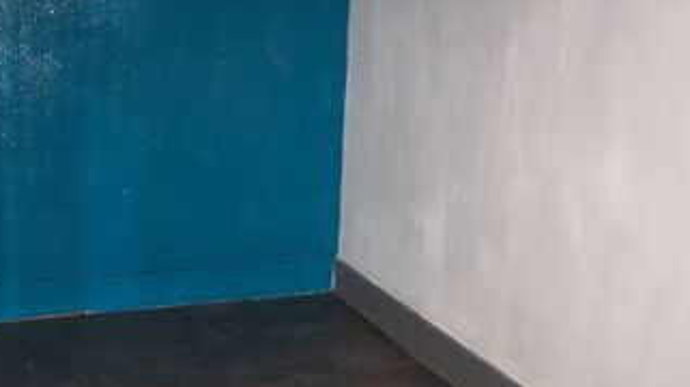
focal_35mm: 62
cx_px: 312
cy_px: 245
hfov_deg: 33.8
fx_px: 1134
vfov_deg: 19.3
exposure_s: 1/60
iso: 160
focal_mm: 6.3
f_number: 2.8
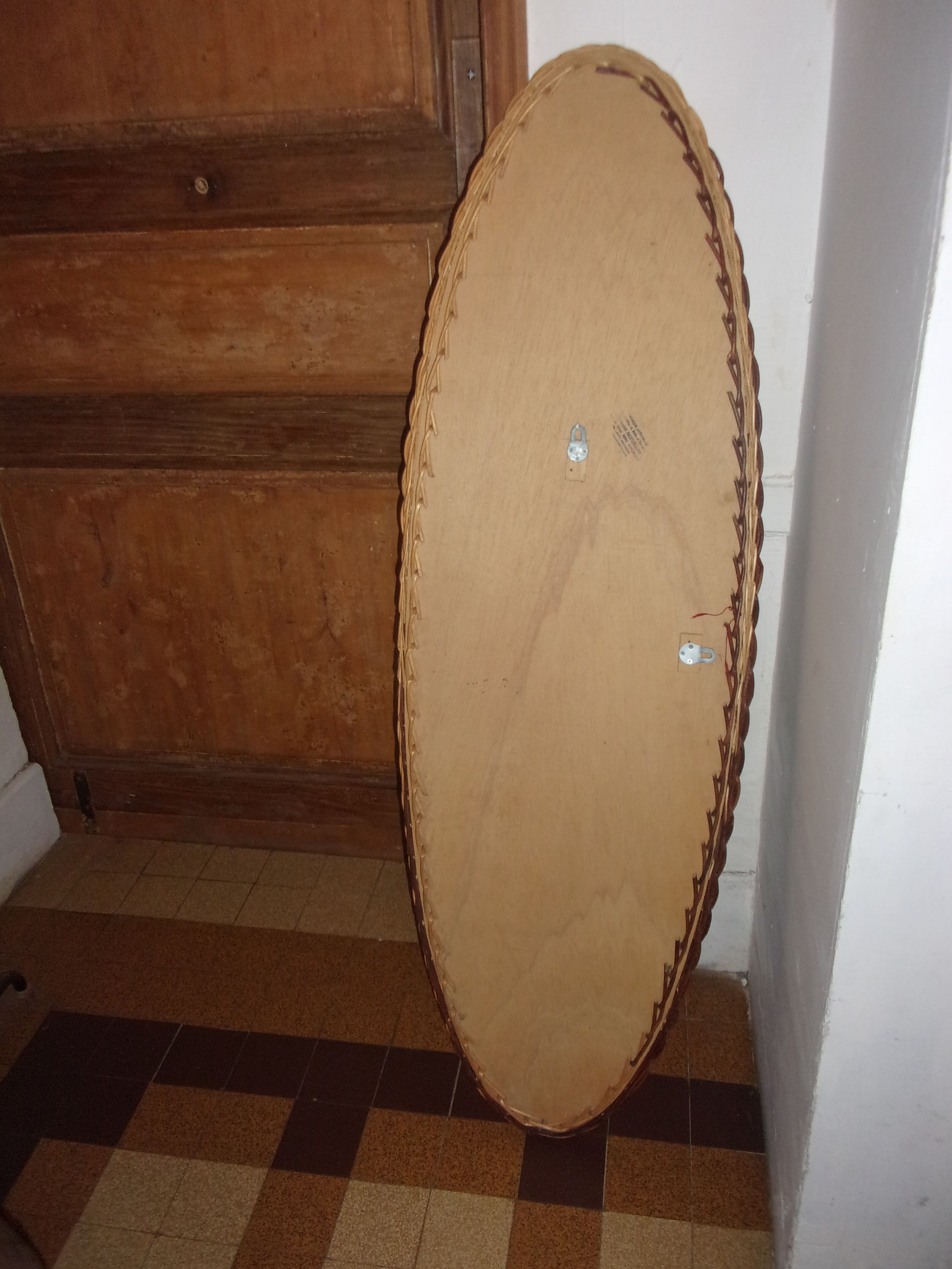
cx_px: 476
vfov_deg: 63.4
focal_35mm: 28
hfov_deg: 49.7
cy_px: 634
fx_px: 1027
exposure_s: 1/34
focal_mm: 5.1
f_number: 3.9
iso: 200
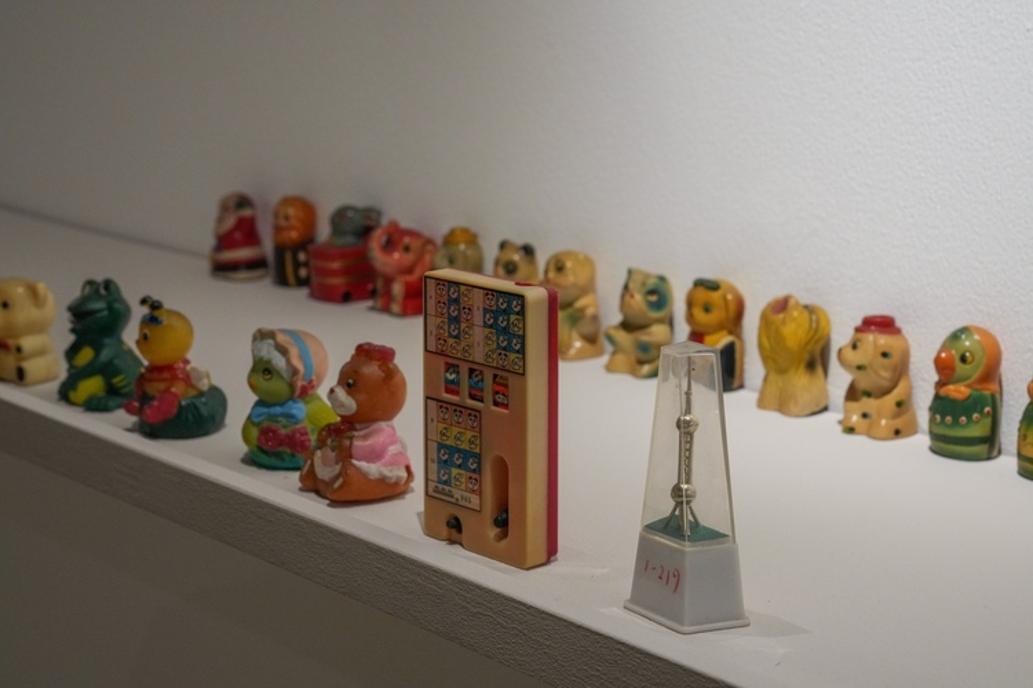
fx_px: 2008
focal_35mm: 70
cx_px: 516
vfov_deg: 19.5
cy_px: 344
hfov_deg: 28.8
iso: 3200
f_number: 13
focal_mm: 70
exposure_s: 1/80
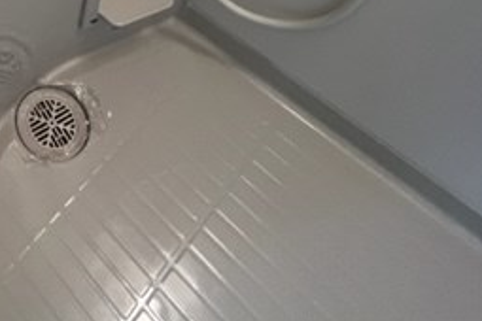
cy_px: -127
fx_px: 455
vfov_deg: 29.0
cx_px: -49
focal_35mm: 34
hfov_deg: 43.2
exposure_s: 1/60
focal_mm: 1.57
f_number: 1.8
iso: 160
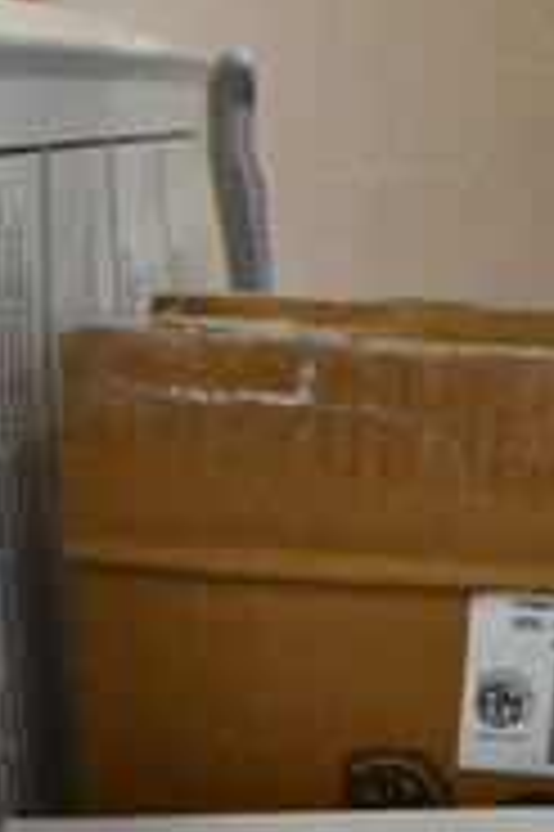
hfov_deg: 19.3
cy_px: 978
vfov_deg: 26.0
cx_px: 423
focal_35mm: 70
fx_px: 1619
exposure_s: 1/250
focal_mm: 18
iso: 6400
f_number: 8
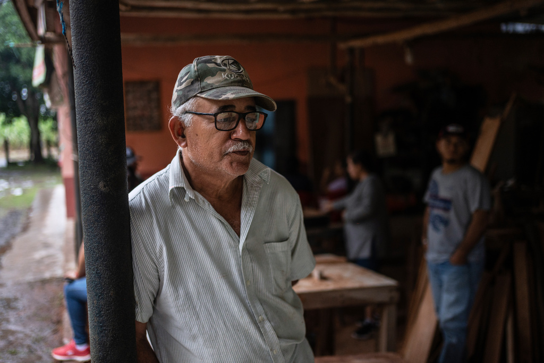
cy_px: 182
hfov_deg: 54.4
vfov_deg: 37.9
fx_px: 529
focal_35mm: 35
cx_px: 272
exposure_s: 1/500
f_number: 1.8
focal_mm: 35
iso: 1000
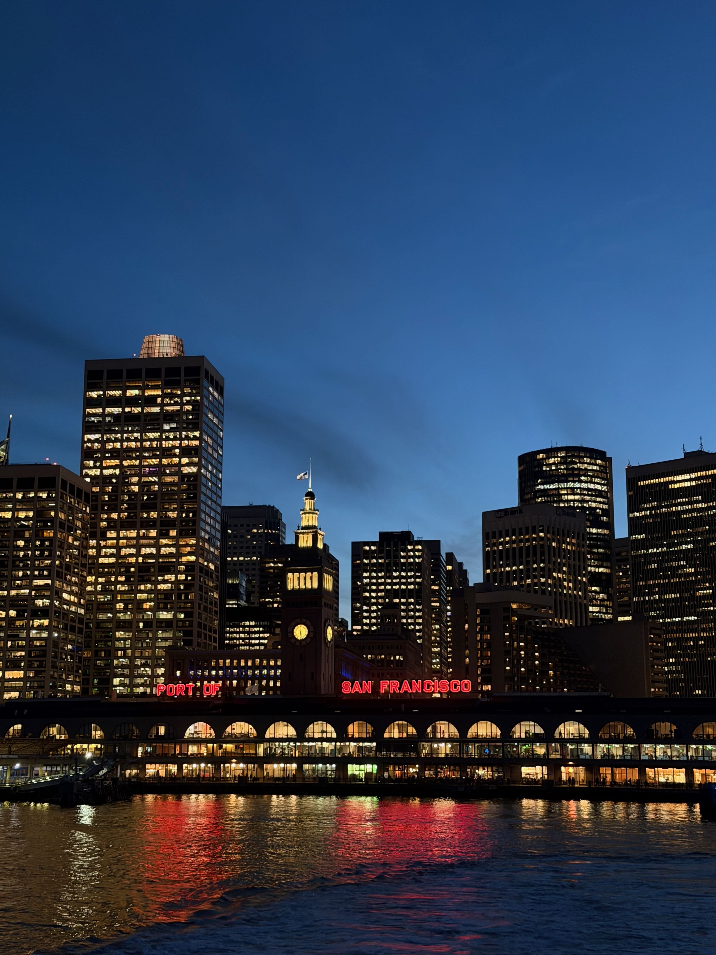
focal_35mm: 48
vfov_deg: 39.7
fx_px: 1324
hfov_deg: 30.3
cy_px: 478
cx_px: 358
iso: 400
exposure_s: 1/40
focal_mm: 6.76
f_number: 1.78
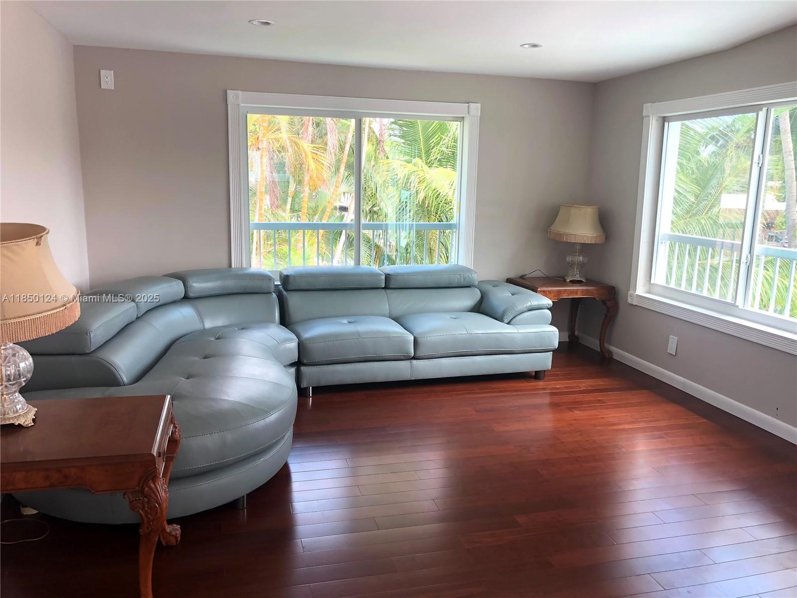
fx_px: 645
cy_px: 299
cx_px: 398
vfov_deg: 49.7
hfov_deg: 63.4
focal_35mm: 28
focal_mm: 4
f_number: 1.8
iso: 64
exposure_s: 1/120
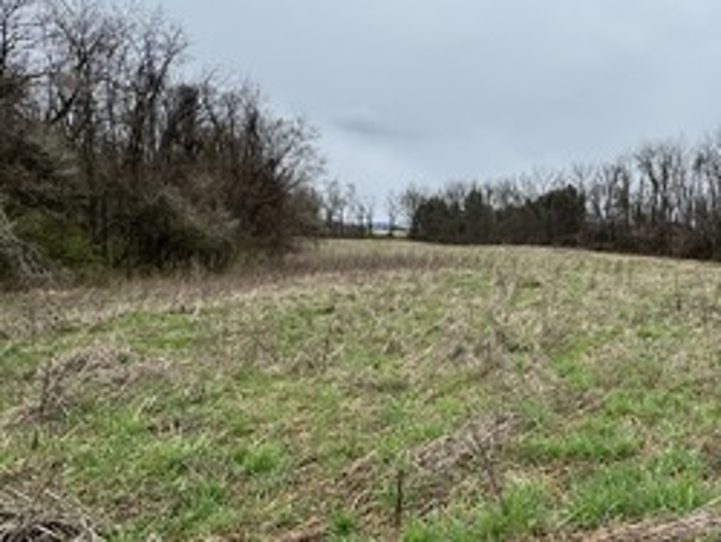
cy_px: 249
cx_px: 519
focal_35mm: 28
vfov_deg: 49.8
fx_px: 584
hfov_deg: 60.7
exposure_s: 1/713
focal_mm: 2.22
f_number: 2.2
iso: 40
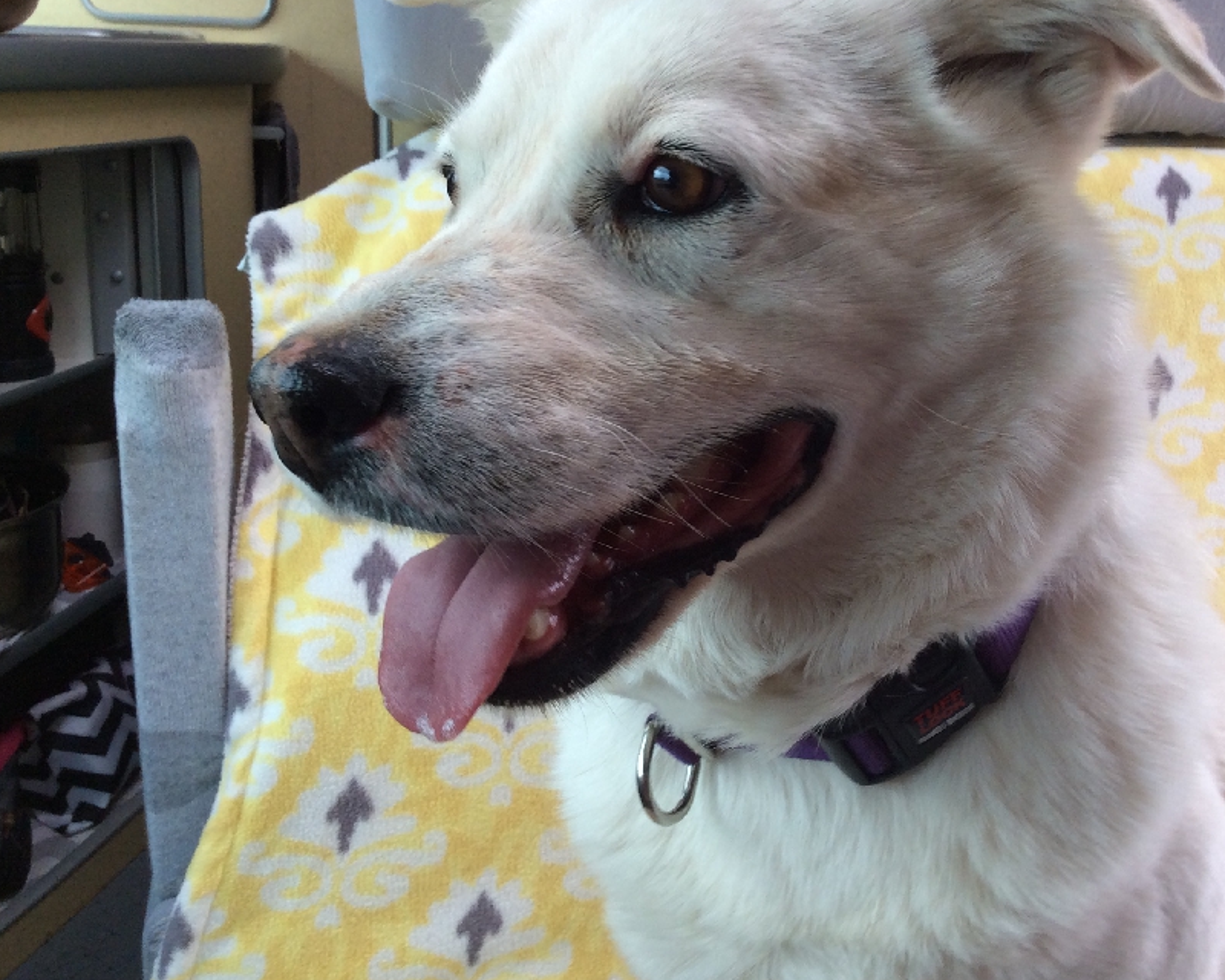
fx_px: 1414
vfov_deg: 38.2
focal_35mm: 39
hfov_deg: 46.7
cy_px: 426
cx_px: 706
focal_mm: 3.3
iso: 40
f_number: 2.4
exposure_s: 1/60
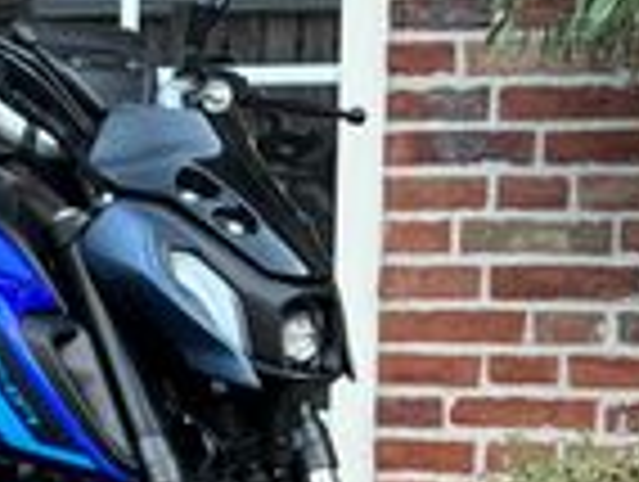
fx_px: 2163
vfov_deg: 12.5
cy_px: 500
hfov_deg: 16.4
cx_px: -18
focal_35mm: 117
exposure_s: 1/106
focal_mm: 5.96
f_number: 1.6
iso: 125
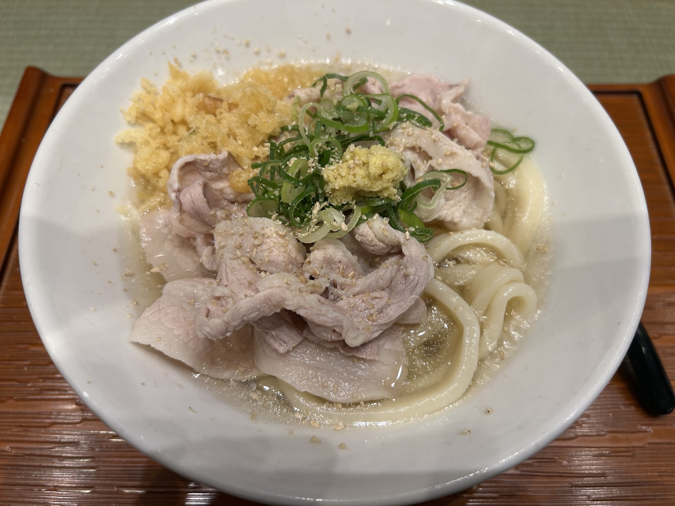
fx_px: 507
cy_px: 253
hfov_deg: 67.3
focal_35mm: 26
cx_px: 338
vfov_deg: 53.1
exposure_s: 1/100
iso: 32
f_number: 1.5
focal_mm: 5.7
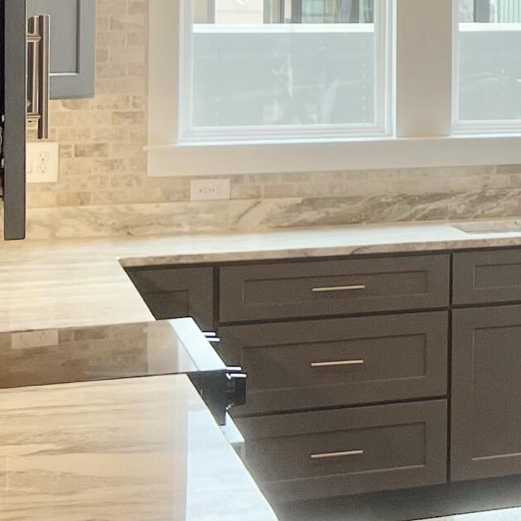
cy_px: 1
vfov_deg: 15.5
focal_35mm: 110
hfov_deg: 13.2
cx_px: 1106
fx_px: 1873
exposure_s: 1/225
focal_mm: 5.7
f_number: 1.5
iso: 40
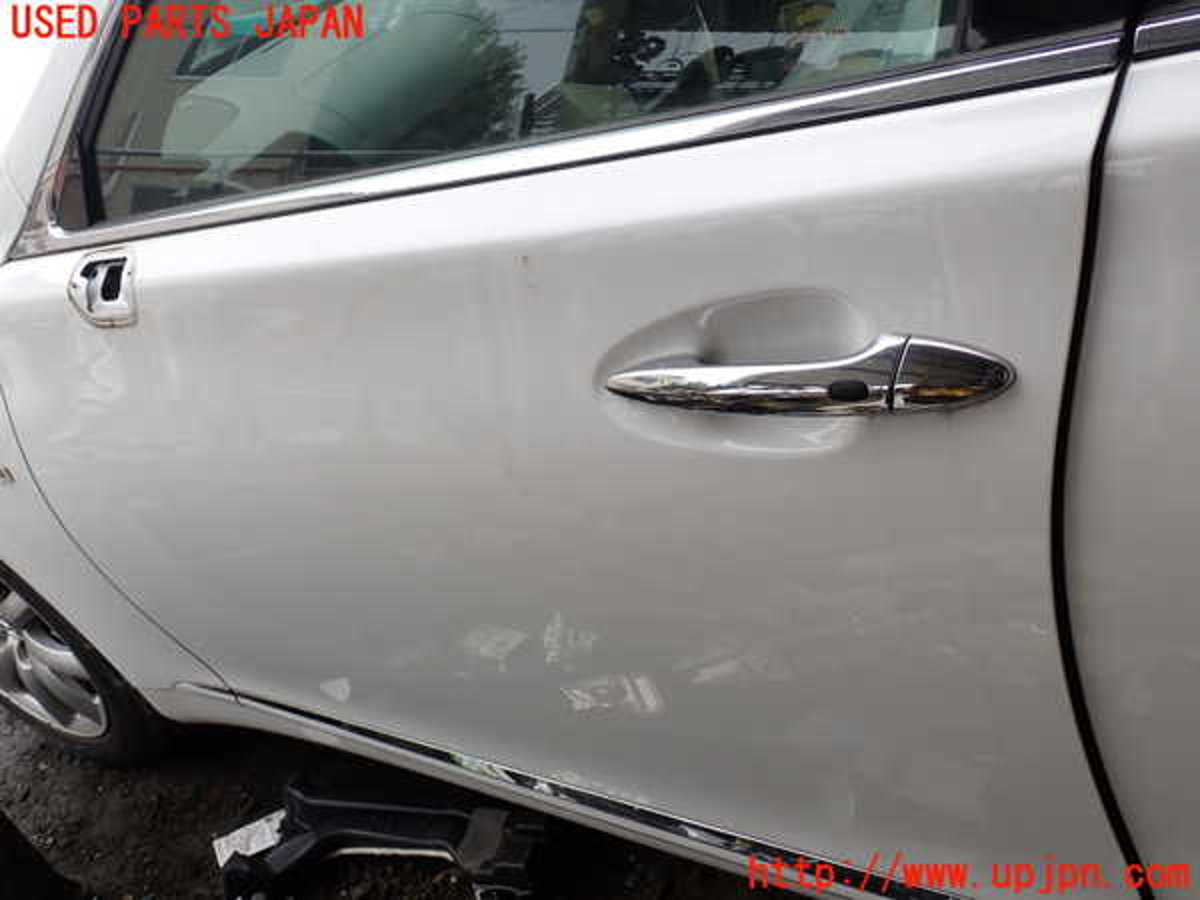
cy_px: 450
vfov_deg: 46.8
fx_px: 1040
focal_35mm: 30
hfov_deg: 60.0
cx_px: 600
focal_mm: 5.4
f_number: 3.2
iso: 100
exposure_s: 1/200
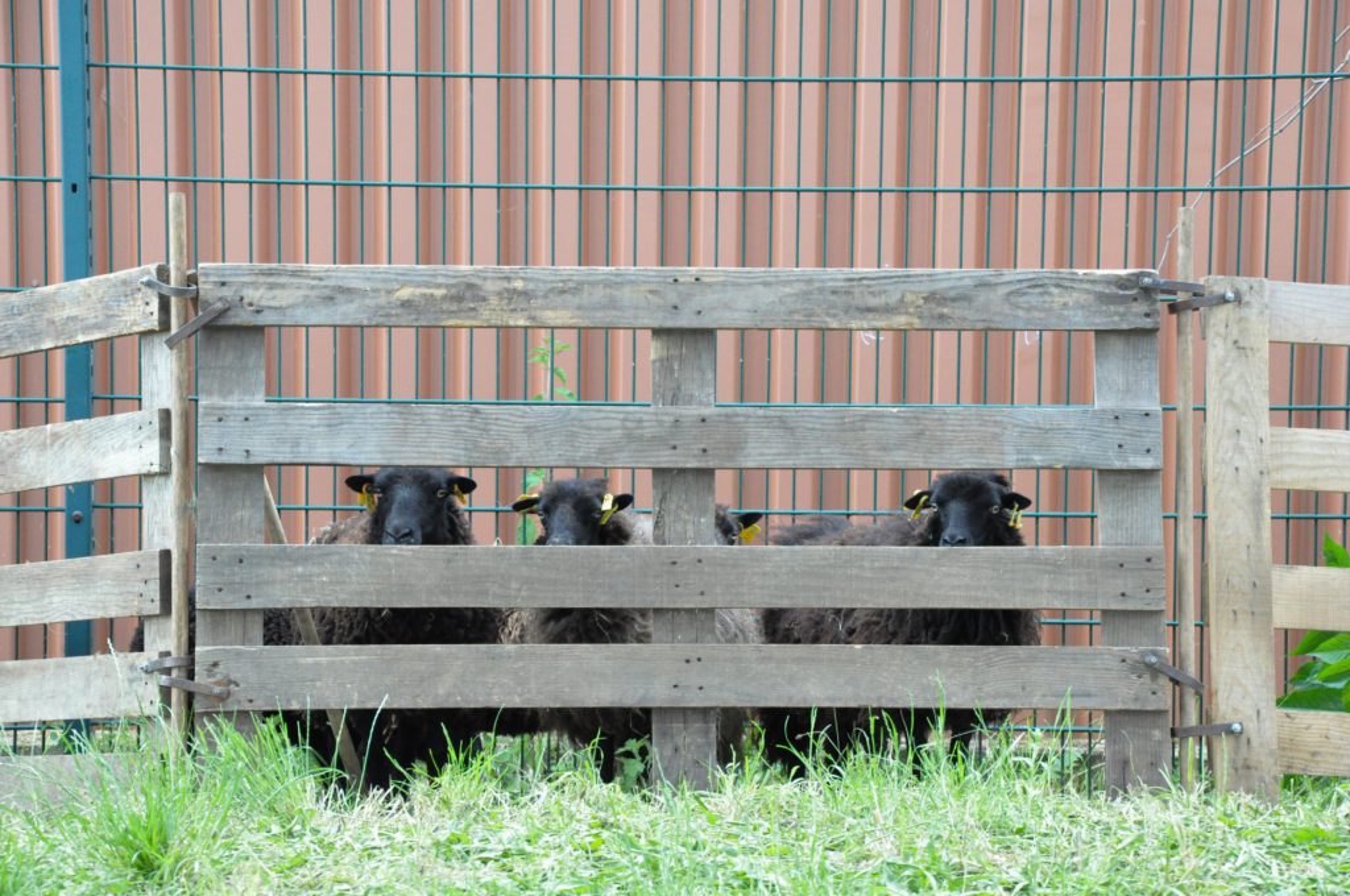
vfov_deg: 11.4
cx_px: 675
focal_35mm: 120
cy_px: 448
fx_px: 4494
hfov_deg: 17.1
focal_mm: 80
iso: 4000
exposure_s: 1/400
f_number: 10
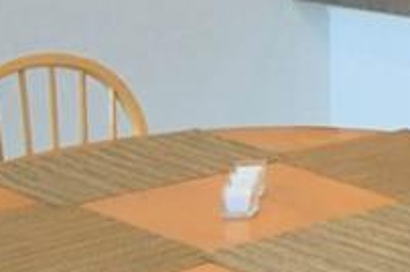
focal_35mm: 119
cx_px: 570
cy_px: -191
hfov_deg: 16.1
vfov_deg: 10.9
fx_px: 1353
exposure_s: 1/80
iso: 400
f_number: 4.5
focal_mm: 10
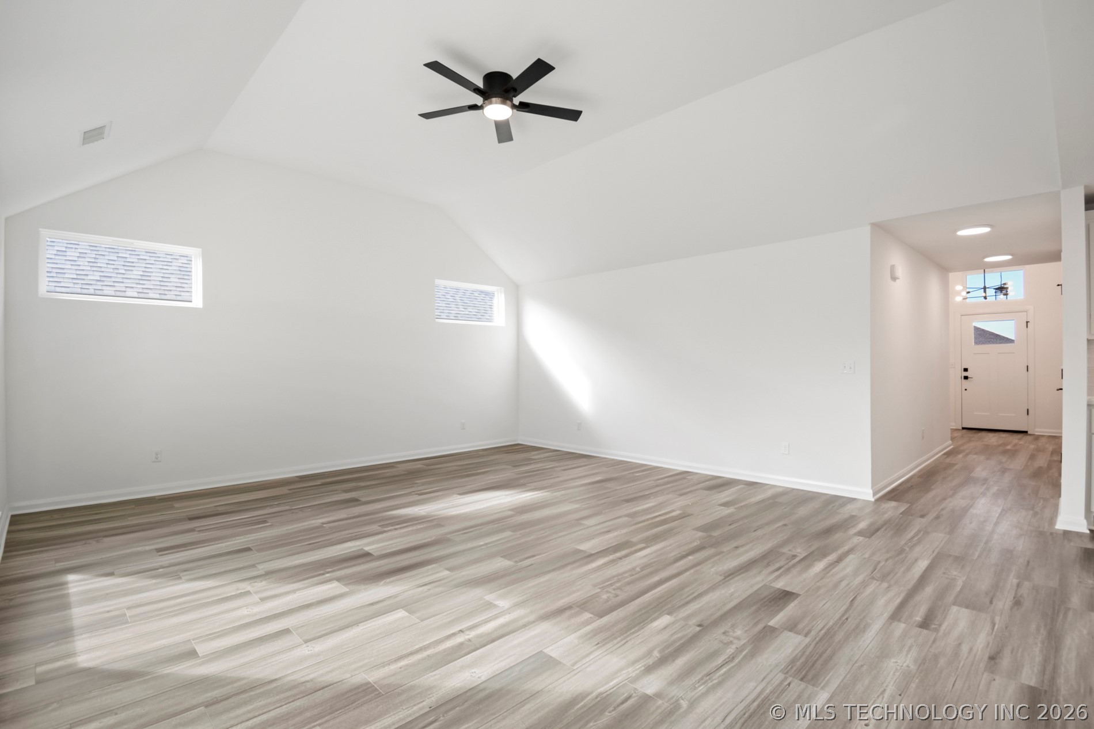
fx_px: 501
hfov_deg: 95.0
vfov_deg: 72.1
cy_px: 364
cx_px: 547
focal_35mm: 16
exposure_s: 1/50
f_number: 6.3
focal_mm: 11
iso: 250
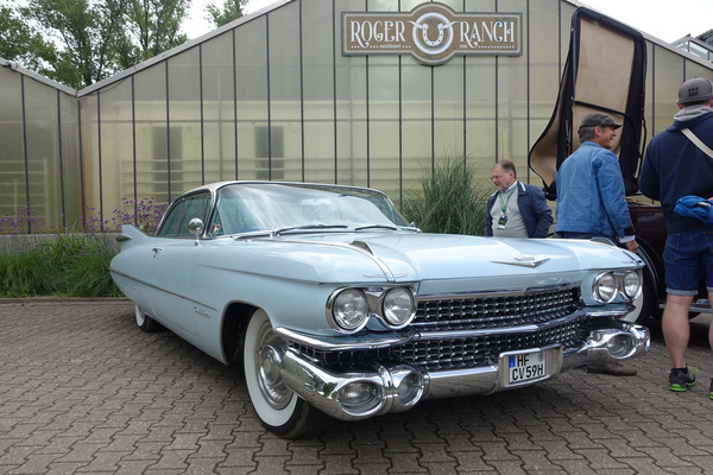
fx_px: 515
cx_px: 356
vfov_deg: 49.6
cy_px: 238
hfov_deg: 69.4
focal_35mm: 26
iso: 125
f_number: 5.6
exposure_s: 1/320
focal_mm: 9.69
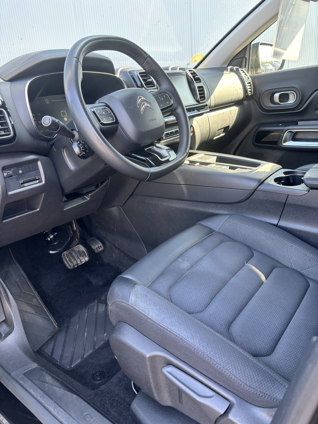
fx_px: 318
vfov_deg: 67.3
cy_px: 212
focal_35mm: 26
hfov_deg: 53.1
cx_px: 159
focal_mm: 5.96
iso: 125
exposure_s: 1/121
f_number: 1.6
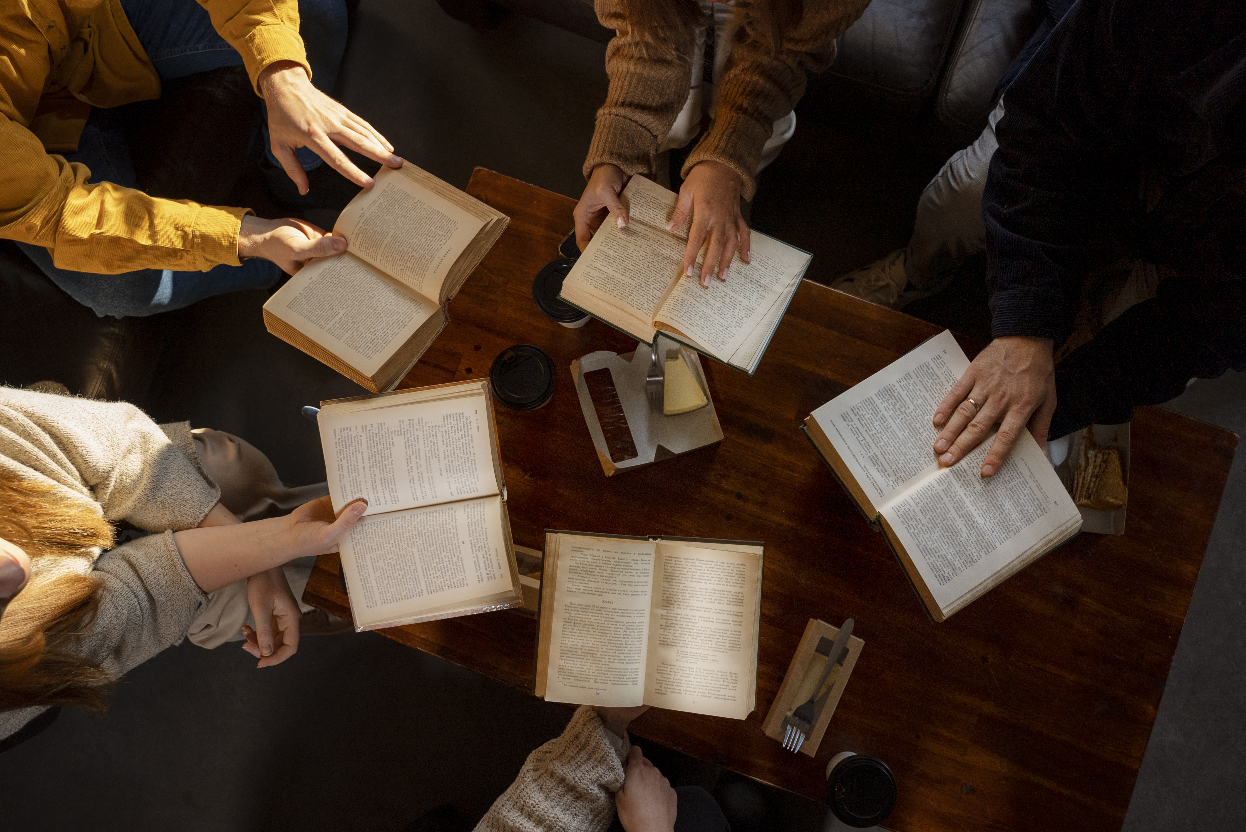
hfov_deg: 65.4
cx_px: 623
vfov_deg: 46.5
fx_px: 970
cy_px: 416
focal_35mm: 28
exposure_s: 1/1000
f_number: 4
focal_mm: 28
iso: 1000
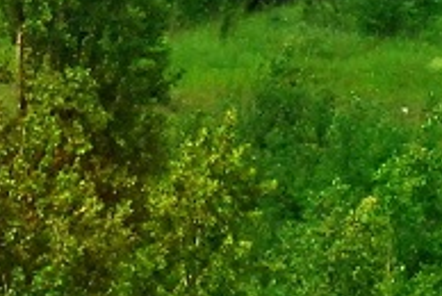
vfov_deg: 1.9
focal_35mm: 719
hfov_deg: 2.9
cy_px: -583
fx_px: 8841
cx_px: 407
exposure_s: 1/2000
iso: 640
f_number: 4.5
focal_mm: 70
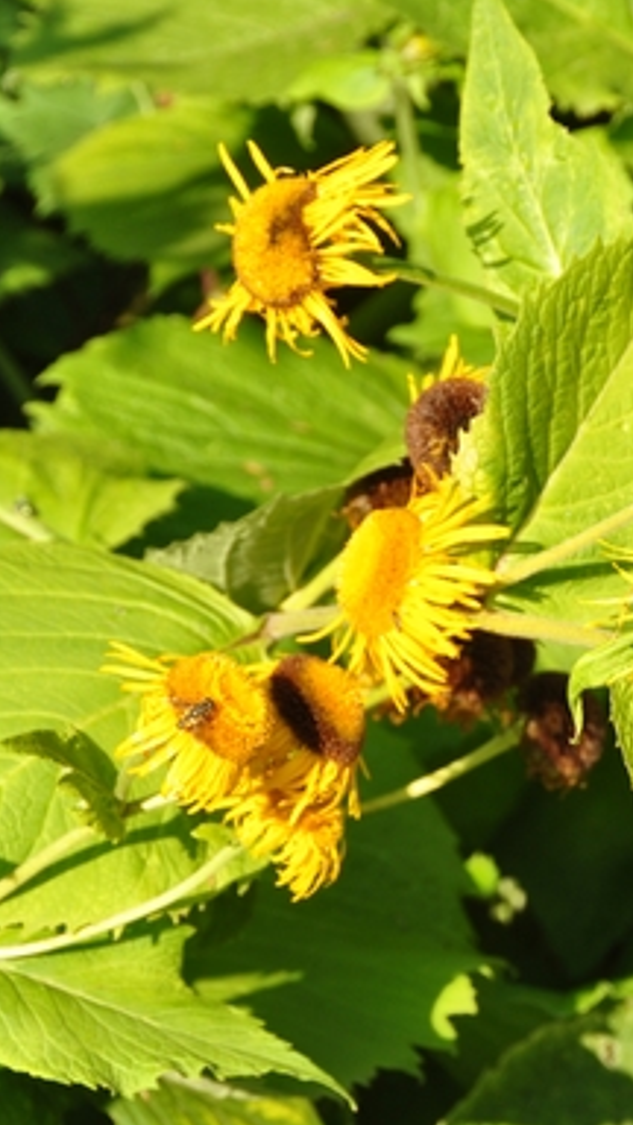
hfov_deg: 6.2
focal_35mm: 196
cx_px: 583
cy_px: 571
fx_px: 5849
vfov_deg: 11.0
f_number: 10
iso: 200
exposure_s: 1/200
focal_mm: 80
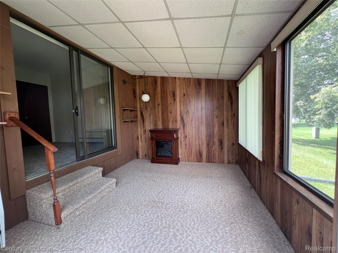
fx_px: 127
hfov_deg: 106.2
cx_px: 169
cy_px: 126
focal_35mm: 13
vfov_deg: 89.9
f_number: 1.8
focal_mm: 1.57
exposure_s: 1/99
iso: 100
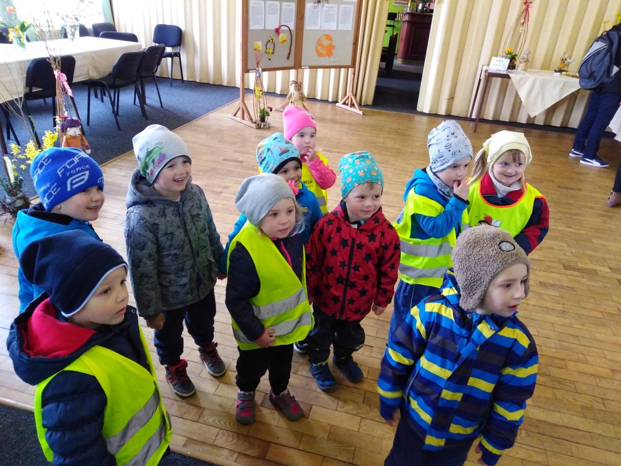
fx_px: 467
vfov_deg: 53.1
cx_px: 310
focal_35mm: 26
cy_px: 233
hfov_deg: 67.3
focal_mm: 3.46
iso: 398
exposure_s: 1/20
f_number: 2.2
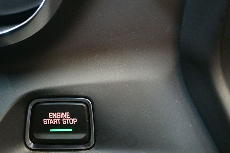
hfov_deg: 26.0
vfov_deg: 17.5
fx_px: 498
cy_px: 76
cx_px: 115
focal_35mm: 78
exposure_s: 1/40
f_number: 5.6
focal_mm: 52
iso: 12800
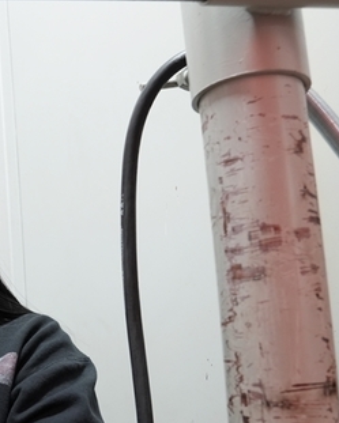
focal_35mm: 58
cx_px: -114
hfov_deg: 23.0
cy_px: 310
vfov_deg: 32.0
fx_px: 727
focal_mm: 24
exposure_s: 1/60
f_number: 4
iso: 1600
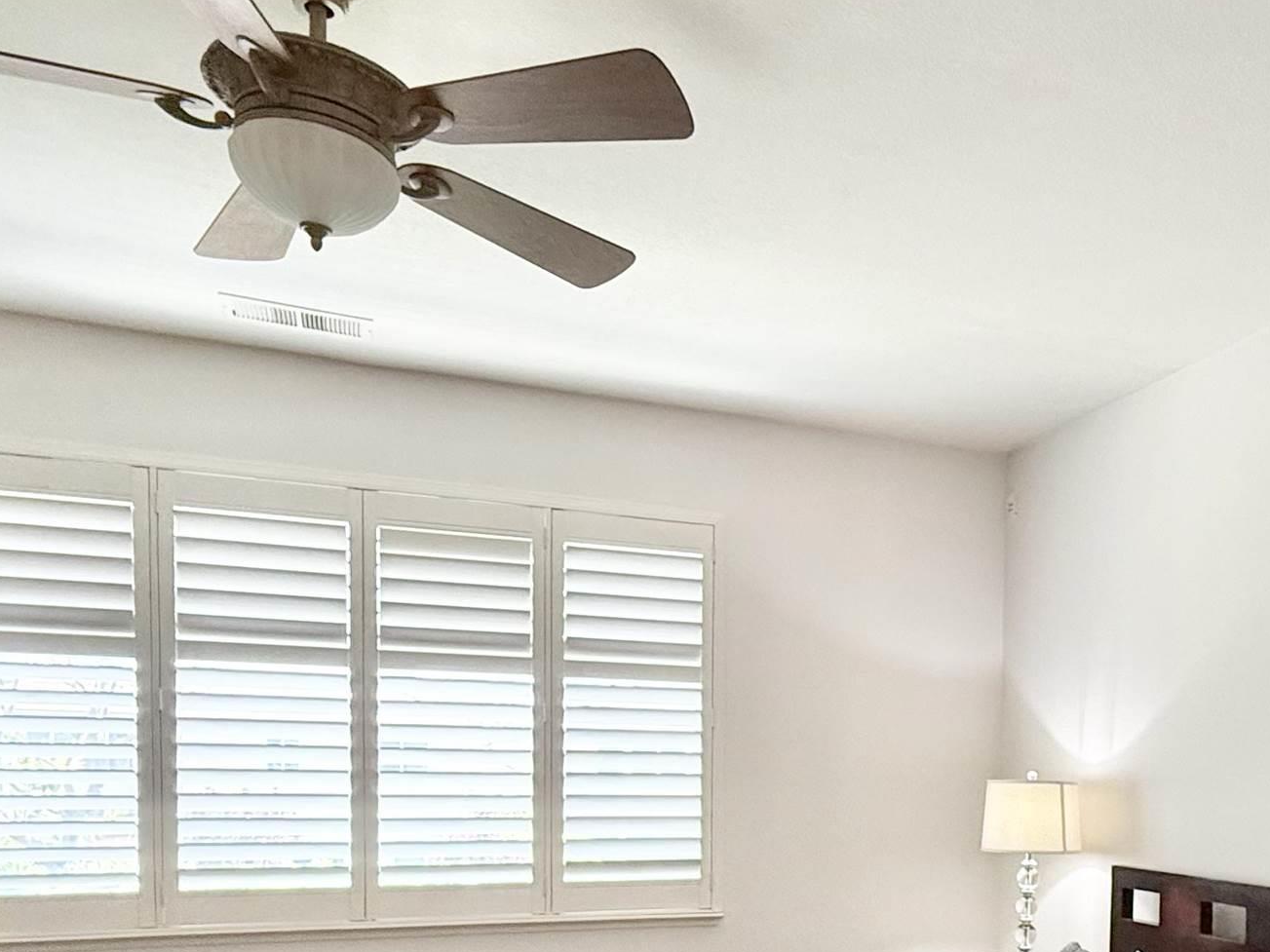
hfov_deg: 53.4
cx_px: 914
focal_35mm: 33
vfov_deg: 40.2
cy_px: 833
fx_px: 1211
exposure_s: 1/120
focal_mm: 2.22
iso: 250
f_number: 2.2
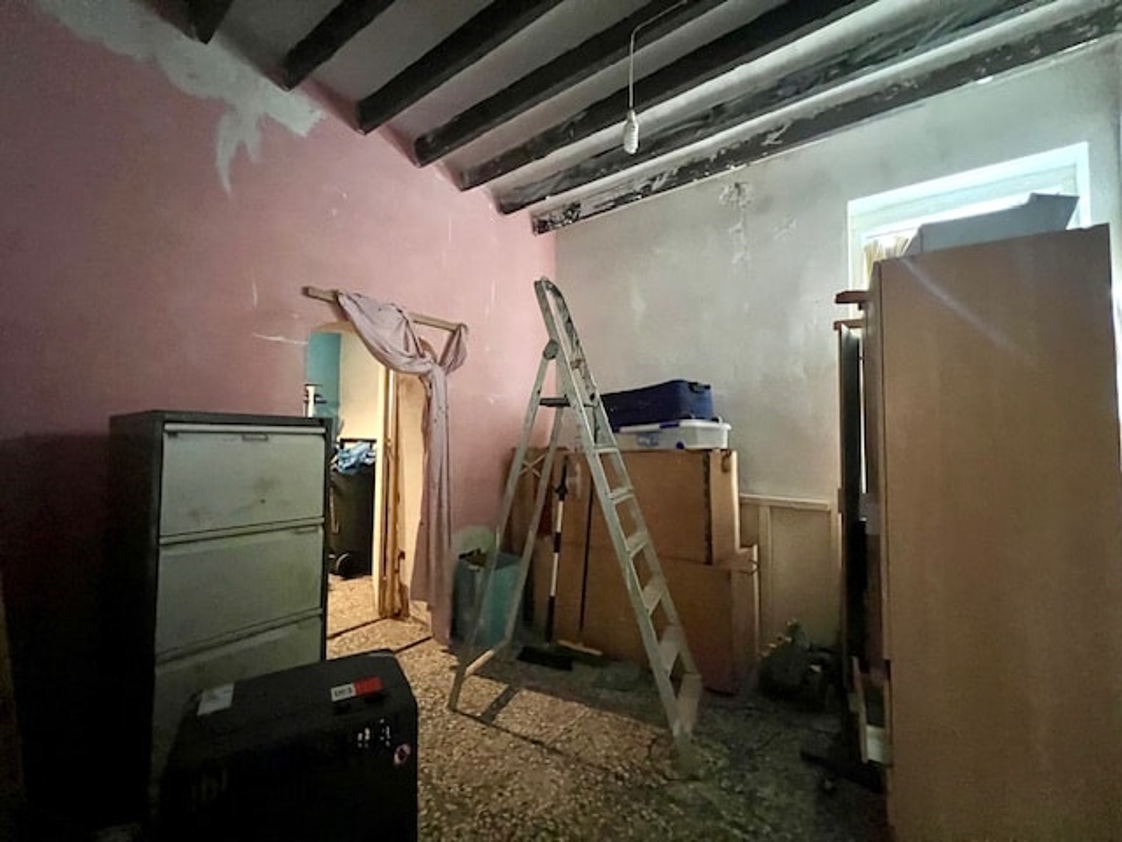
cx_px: 561
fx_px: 421
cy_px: 421
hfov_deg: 106.2
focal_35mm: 13
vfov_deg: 89.9
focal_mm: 1.57
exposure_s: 1/25
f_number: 1.8
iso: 1250
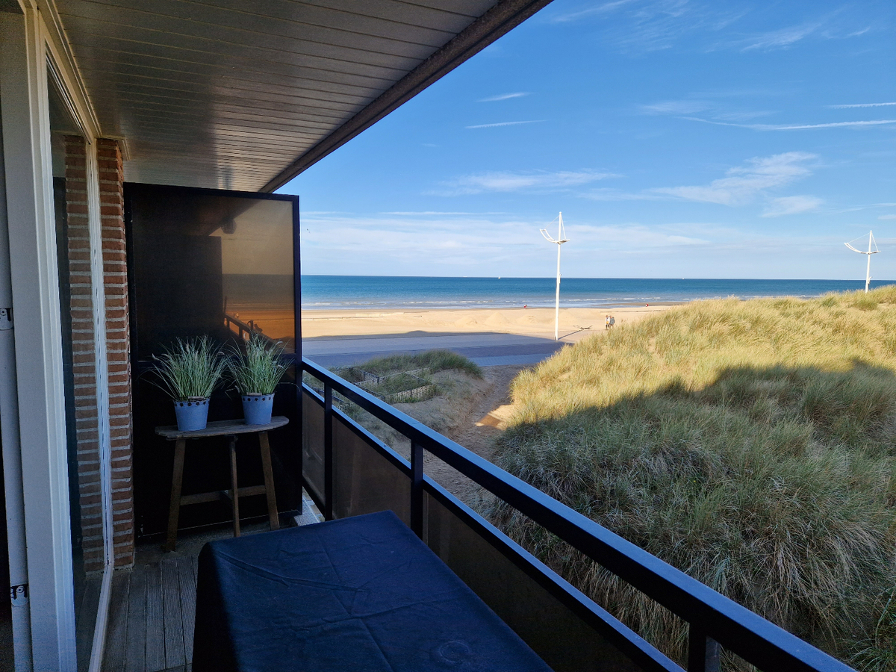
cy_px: 336
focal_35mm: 23
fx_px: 595
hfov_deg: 73.9
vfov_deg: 58.9
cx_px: 448
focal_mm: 5.4
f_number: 1.8
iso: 50
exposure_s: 1/1012
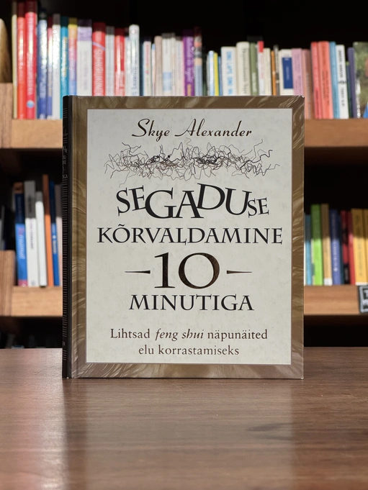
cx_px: 184
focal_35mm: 77
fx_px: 1091
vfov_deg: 25.3
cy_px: 245
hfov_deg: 19.1
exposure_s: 1/99
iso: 160
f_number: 2.8
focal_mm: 9
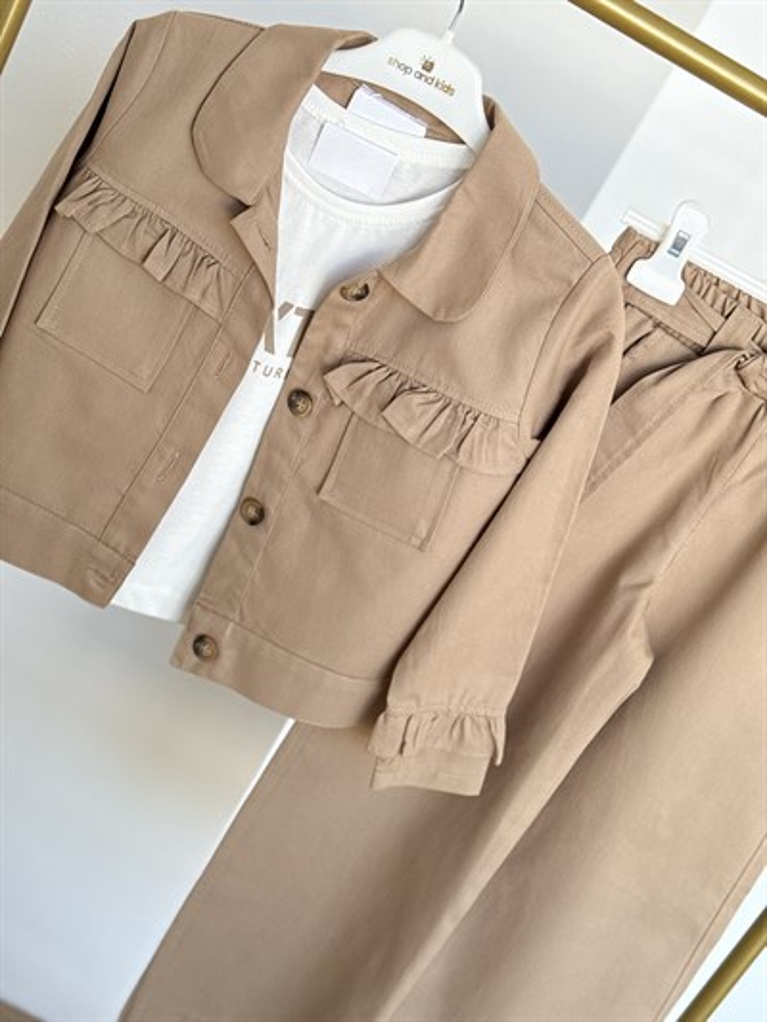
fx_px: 1418
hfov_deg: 30.3
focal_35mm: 48
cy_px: 511
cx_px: 384
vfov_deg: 39.6
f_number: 1.78
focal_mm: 6.76
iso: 80
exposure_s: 1/145
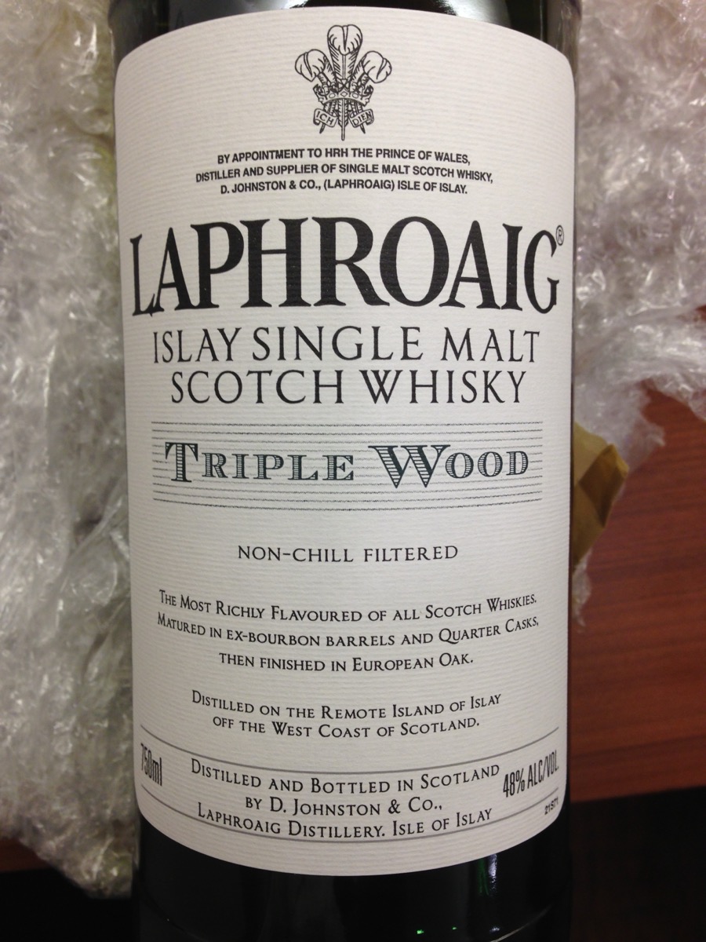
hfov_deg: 42.9
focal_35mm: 33
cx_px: 353
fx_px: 897
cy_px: 471
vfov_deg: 55.4
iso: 50
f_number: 2.4
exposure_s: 1/30
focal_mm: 4.13
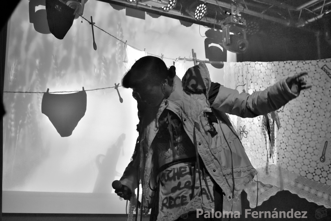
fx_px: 483
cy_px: 110
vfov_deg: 25.8
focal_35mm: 52
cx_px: 166
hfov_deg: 37.9
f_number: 6.3
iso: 4000
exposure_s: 1/50
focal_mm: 35
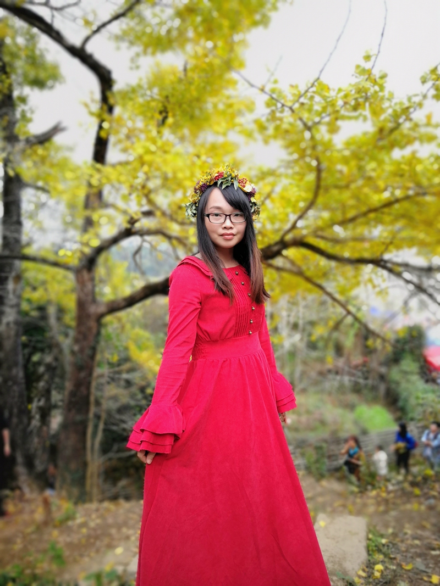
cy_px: 293
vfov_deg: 65.3
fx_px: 458
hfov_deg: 51.3
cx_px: 220
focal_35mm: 27
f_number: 2.2
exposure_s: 1/130
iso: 50
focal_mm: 3.95
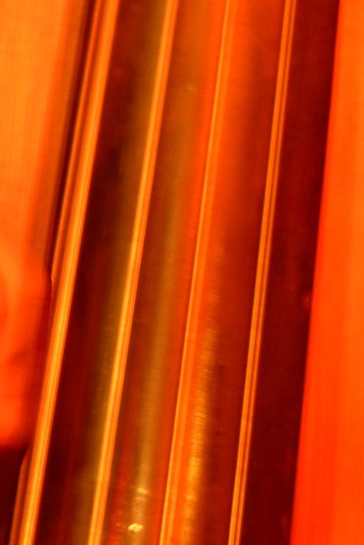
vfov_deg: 2.4
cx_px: 4
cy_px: 365
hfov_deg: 1.6
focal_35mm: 872
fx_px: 13224
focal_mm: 84.3
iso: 400
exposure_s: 1/13
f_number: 2.8
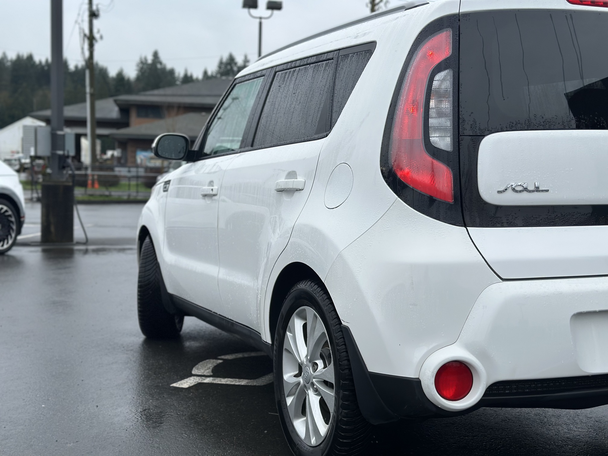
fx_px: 843
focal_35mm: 48
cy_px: 228
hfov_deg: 39.7
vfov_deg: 30.3
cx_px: 304
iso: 80
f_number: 1.78
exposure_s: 1/1848
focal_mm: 6.86
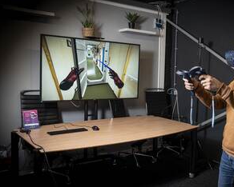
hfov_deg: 44.8
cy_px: 95
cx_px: 165
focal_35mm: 40
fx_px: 277
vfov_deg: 37.4
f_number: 10
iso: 1600
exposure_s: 1/60
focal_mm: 30
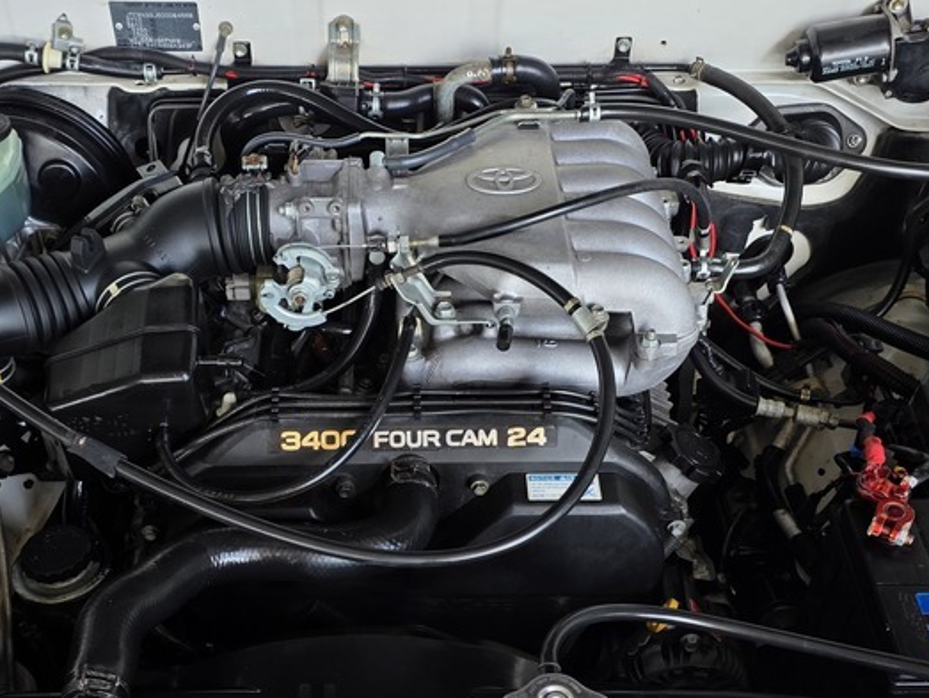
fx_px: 1209
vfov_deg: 32.0
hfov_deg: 42.0
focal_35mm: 45
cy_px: 467
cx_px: 401
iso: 64
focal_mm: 6.25
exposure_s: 1/180
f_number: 1.7
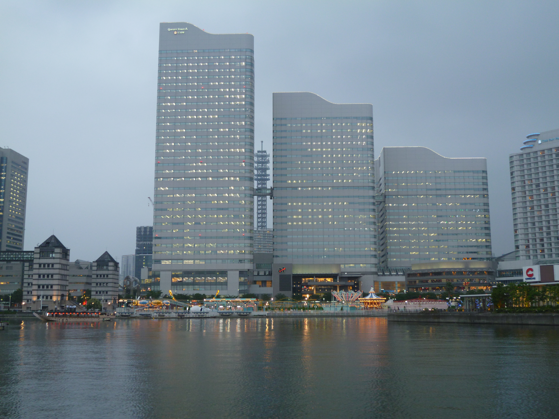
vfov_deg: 38.7
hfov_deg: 50.1
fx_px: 597
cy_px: 210
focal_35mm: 37
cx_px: 280
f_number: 3.1
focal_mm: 6.5
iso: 100
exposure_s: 1/15
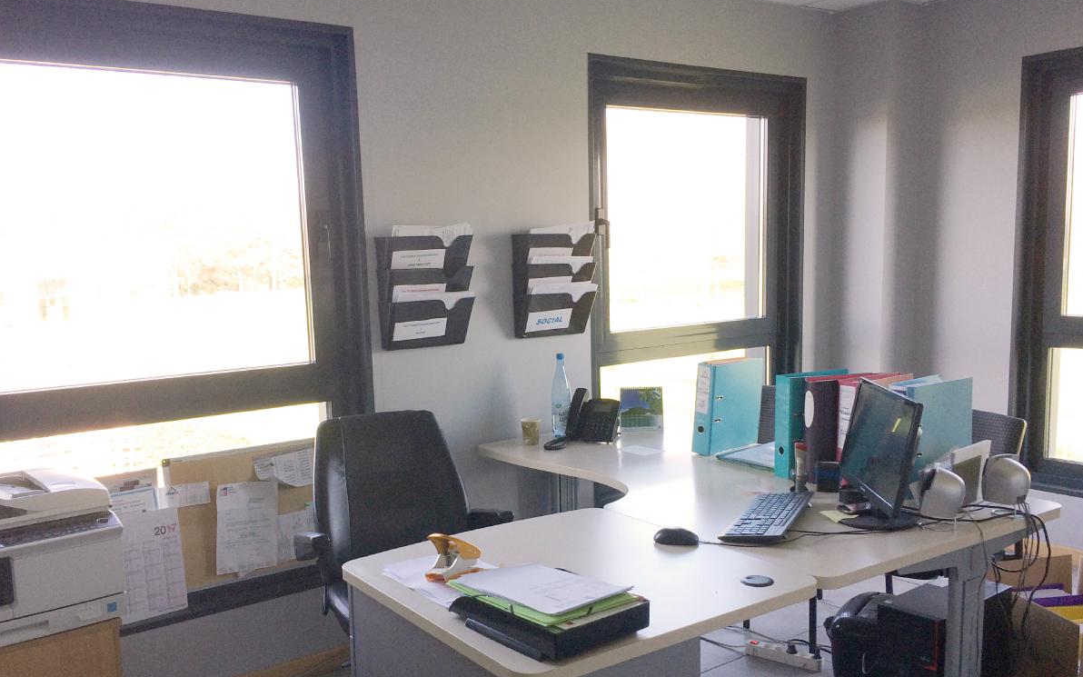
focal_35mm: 33
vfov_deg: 38.2
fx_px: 974
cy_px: 393
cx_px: 522
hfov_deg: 58.1
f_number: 2.2
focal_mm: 4.15
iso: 50
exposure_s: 1/100
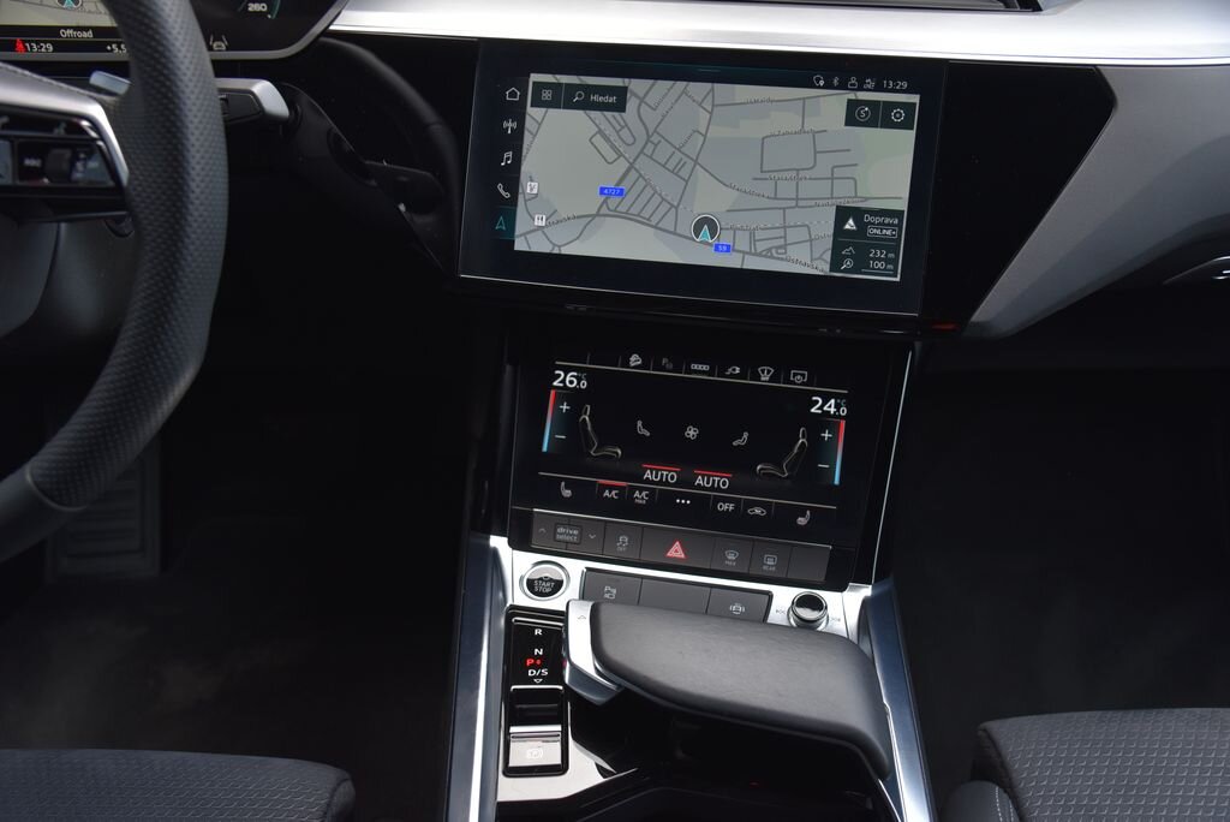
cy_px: 411
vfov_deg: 38.9
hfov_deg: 55.8
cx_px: 615
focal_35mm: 34
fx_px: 1162
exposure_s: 1/60
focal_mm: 34
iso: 500
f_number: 4
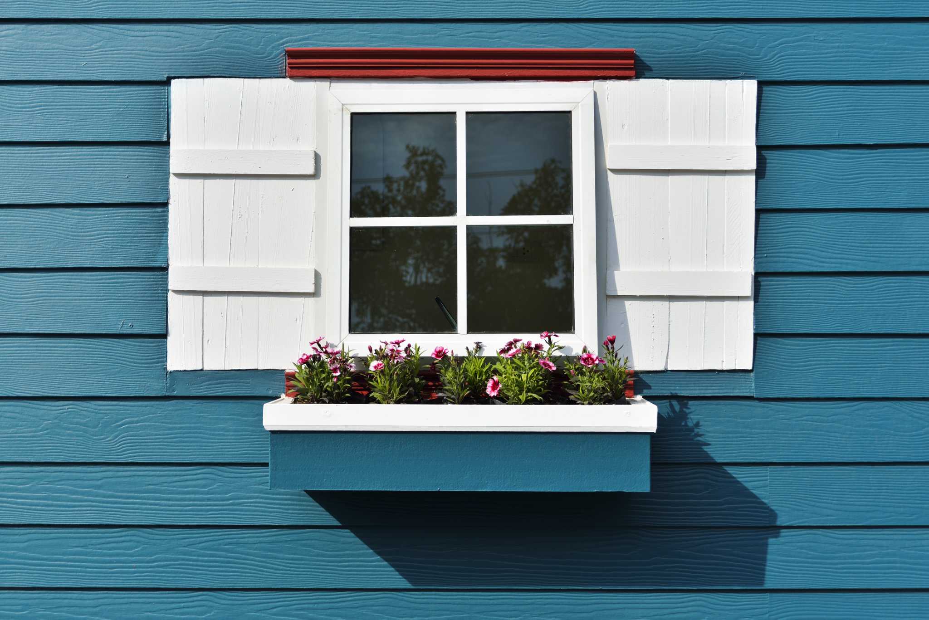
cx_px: 464
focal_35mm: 50
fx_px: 1291
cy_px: 310
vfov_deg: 27.0
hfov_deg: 39.6
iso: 100
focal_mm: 50
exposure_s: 1/1000
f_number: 5.6
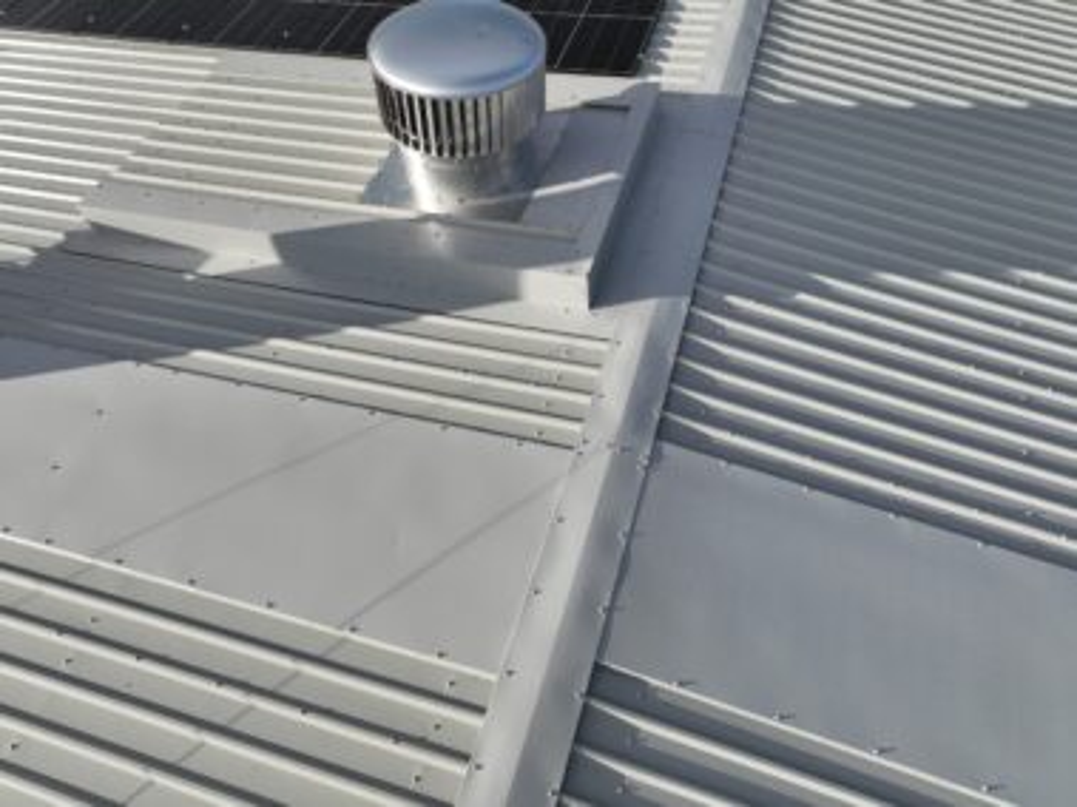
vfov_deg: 56.8
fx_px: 746
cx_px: 538
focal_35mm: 24
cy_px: 404
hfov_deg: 71.6
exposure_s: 1/1600
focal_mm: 12.29
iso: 100
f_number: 2.8
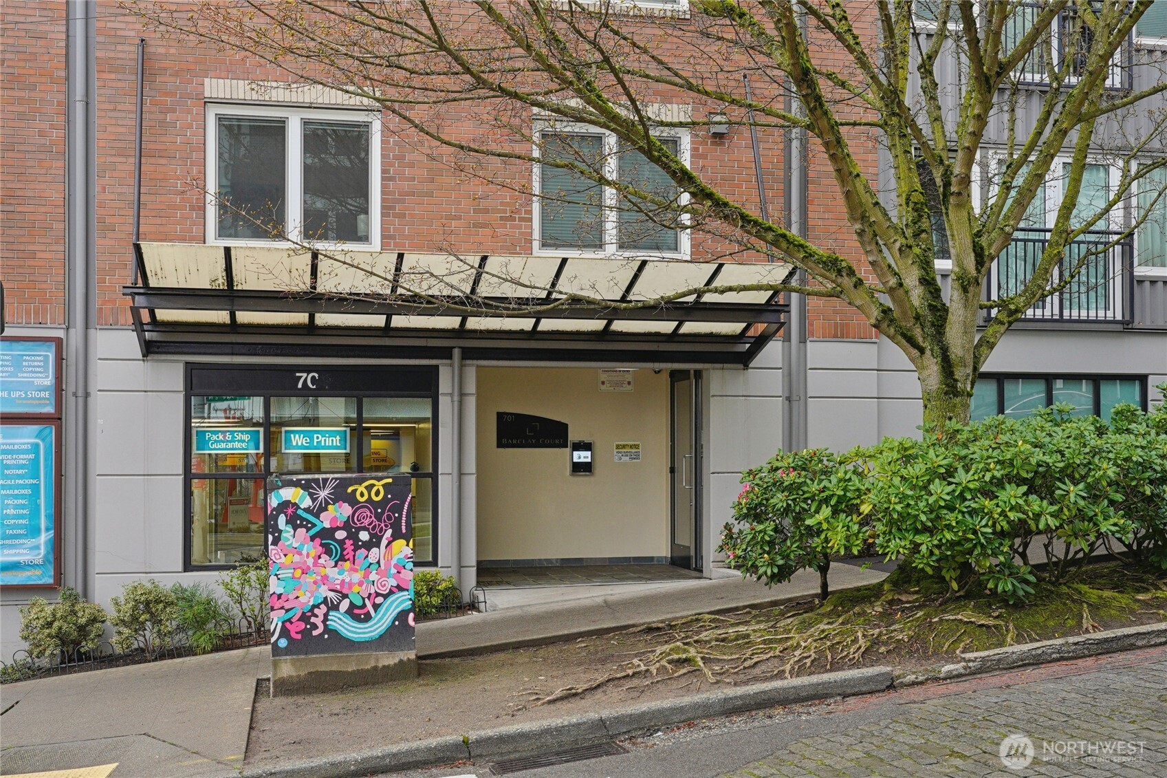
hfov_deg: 46.4
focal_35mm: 42
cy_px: 389
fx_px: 1361
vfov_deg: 31.9
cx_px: 584
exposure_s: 1/60
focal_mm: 28
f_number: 8
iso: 400
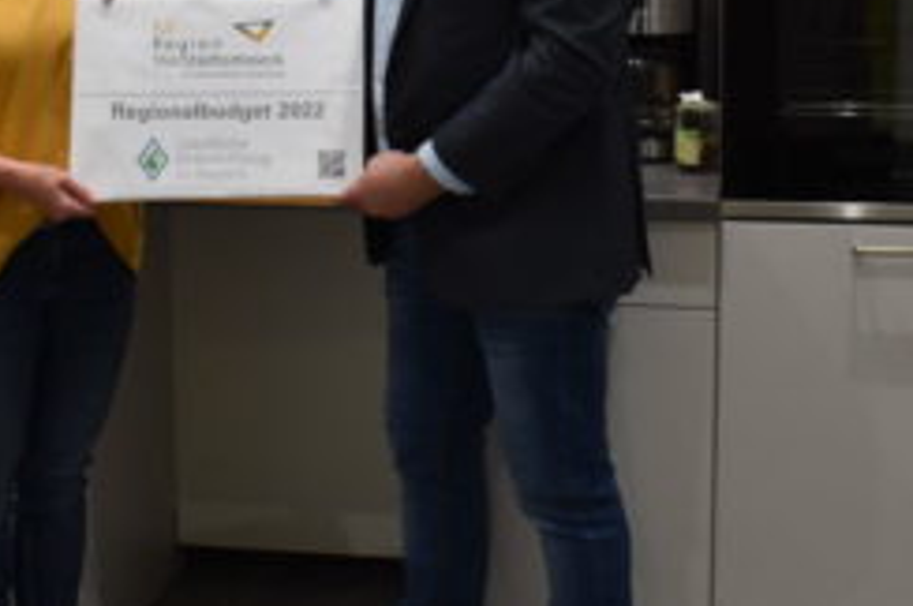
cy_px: 62
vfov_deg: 18.6
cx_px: 516
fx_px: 1824
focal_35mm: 72
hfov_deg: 28.1
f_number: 3.5
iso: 800
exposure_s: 1/160
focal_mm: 18
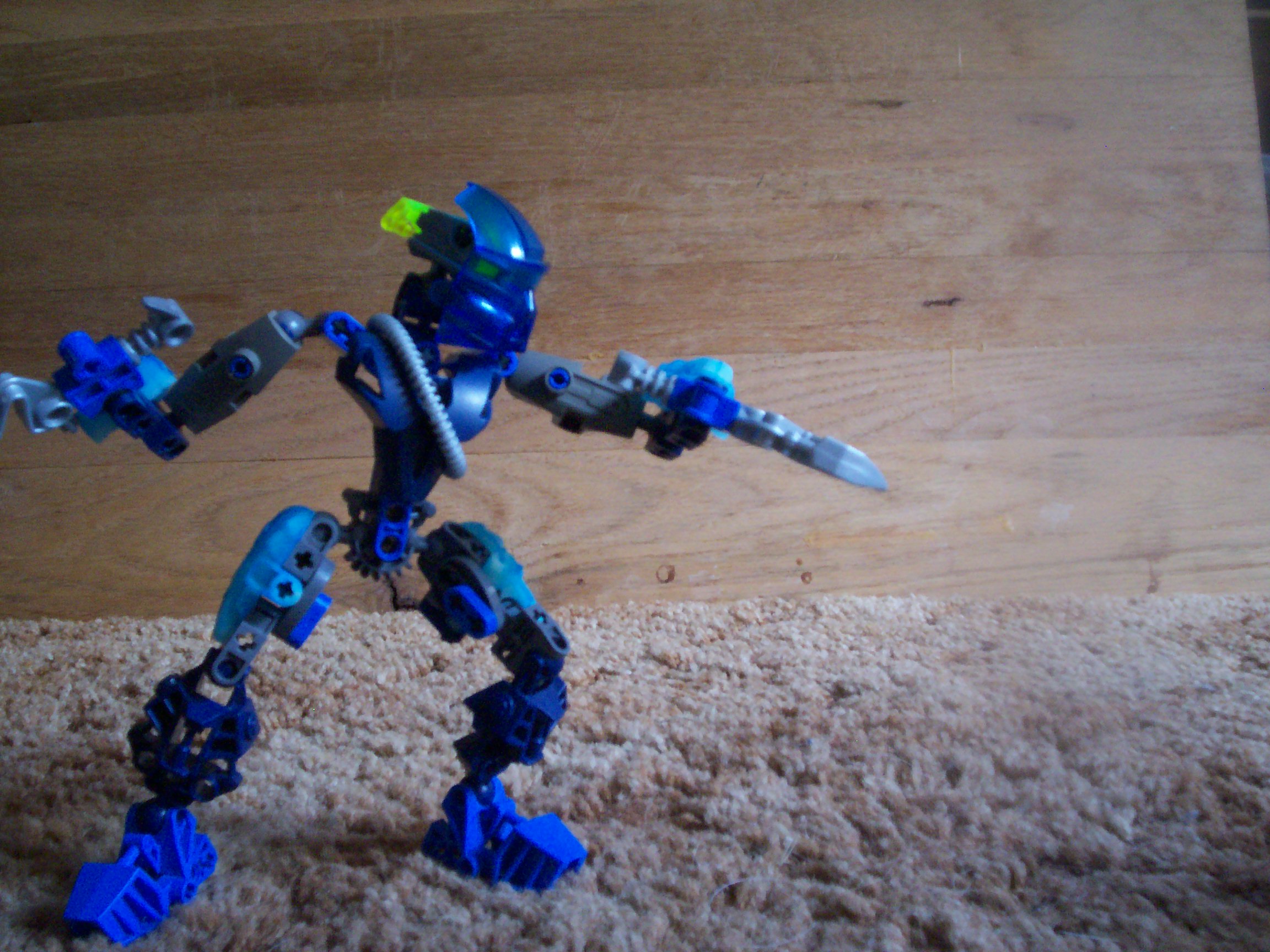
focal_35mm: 36
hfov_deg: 51.4
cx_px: 635
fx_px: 1321
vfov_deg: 39.7
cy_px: 476
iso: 244
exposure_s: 1/8
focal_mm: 5.9
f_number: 4.5
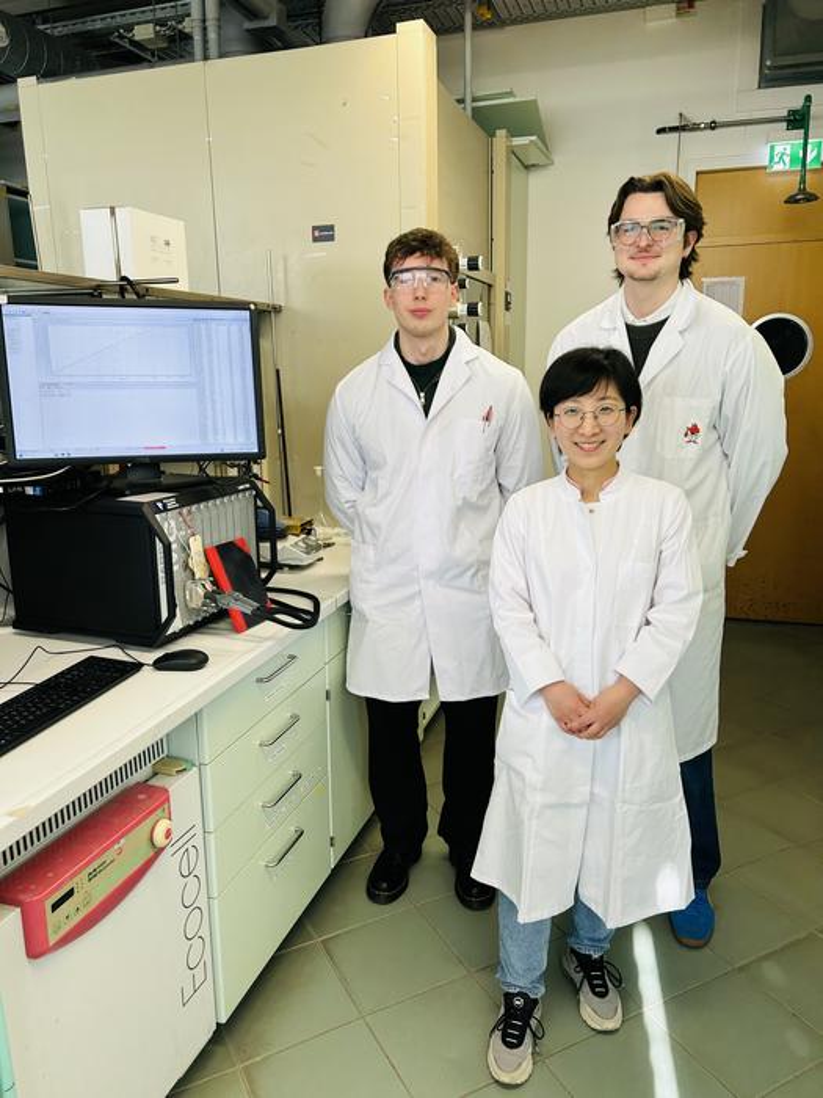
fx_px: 824
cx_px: 412
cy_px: 549
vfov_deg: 67.3
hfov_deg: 53.1
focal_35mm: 26
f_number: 1.5
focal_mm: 5.7
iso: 32
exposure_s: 1/100
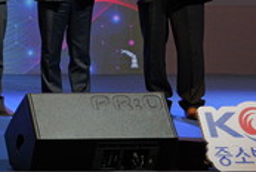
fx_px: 798
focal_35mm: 112
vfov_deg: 12.0
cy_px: -47
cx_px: -200
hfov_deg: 15.7
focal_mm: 29
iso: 1000
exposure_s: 1/125
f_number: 5.5
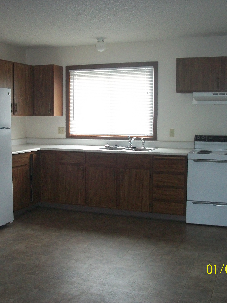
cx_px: 86
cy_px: 151
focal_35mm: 43
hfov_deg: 33.4
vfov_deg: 43.9
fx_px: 376
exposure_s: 1/30
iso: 200
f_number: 2.9
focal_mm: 5.7
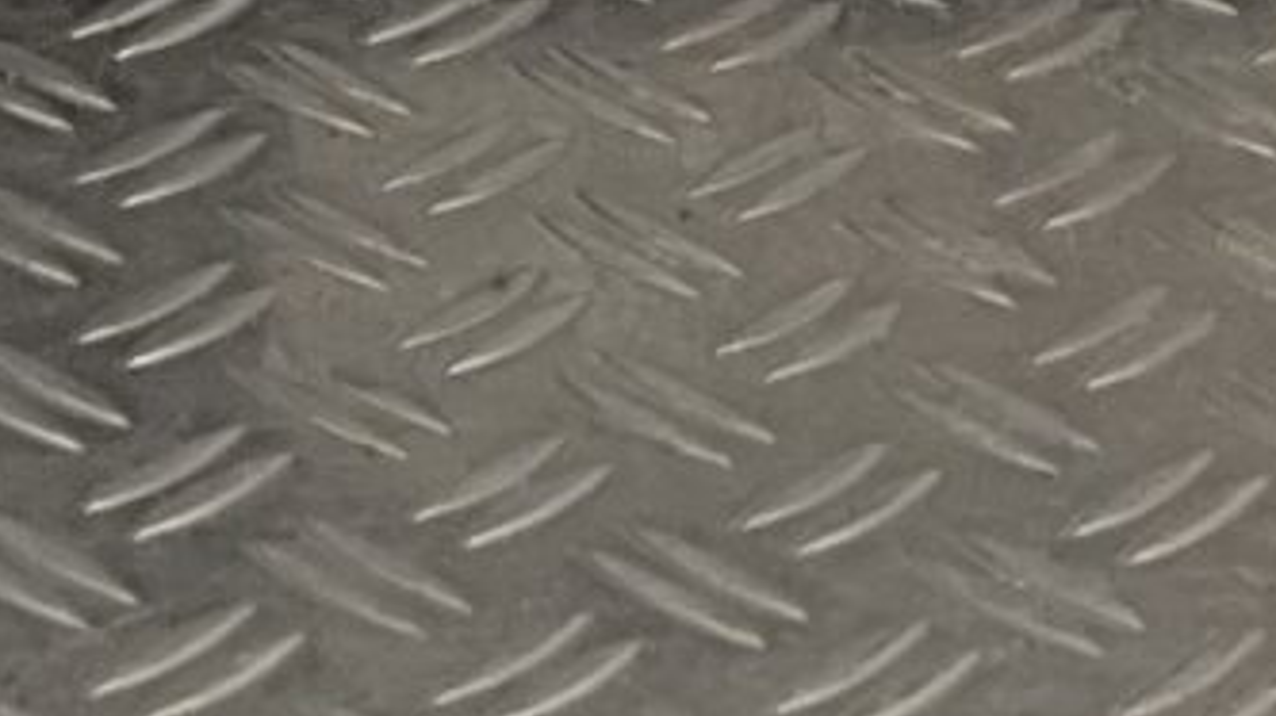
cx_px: -203
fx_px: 8218
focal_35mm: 243
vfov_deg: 4.3
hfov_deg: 8.8
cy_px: -2803
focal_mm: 3
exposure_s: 1/307
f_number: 1.8
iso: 16
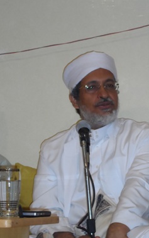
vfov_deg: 14.9
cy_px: 146
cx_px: 103
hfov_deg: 9.4
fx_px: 909
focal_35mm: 140
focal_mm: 18
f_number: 5.2
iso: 640
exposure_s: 1/60
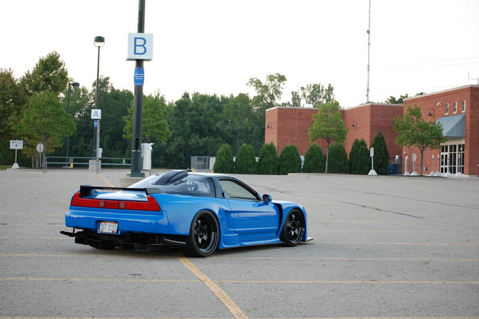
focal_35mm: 82
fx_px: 1097
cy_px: 160
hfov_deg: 24.6
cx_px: 240
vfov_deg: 16.5
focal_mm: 55
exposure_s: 1/40
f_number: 4
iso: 400
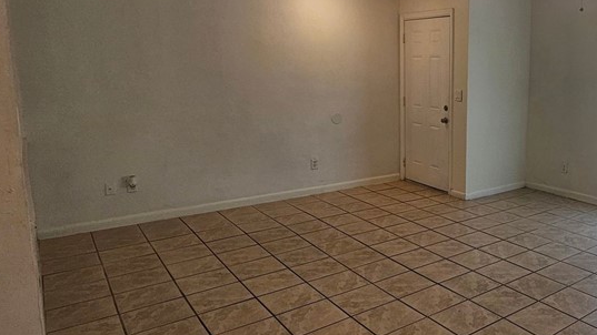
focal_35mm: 27
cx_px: 508
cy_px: 132
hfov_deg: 61.7
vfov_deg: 42.7
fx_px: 427
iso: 80
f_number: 2.2
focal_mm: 2.2
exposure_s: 1/120
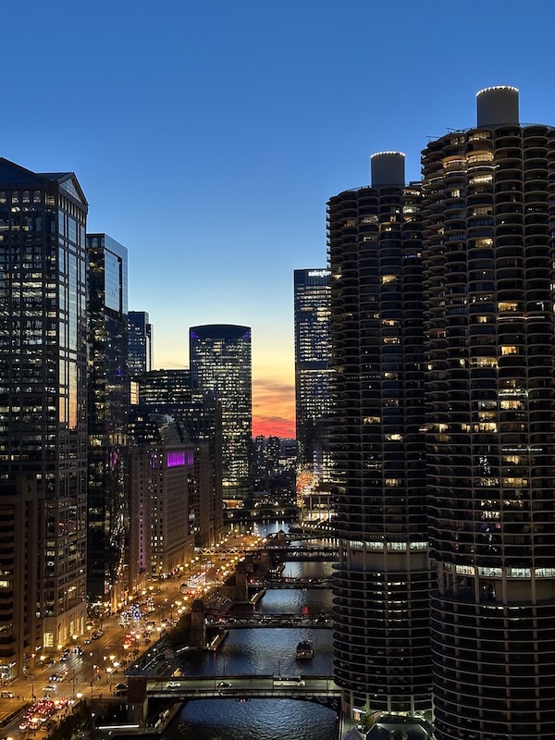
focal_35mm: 48
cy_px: 370
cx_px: 278
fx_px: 1026
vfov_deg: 39.7
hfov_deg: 30.3
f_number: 1.78
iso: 400
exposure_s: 1/30
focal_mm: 6.86
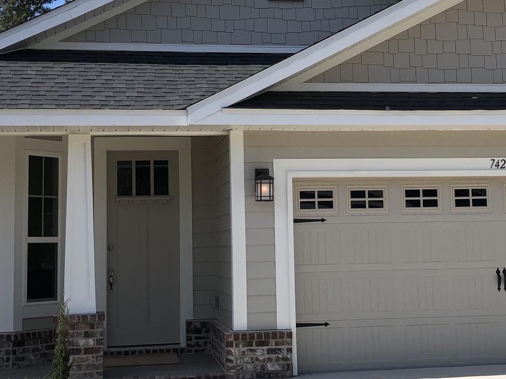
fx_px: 979
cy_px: 154
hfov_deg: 28.9
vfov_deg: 21.9
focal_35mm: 67
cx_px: 291
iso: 20
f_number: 1.8
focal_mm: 3.99
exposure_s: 1/2000
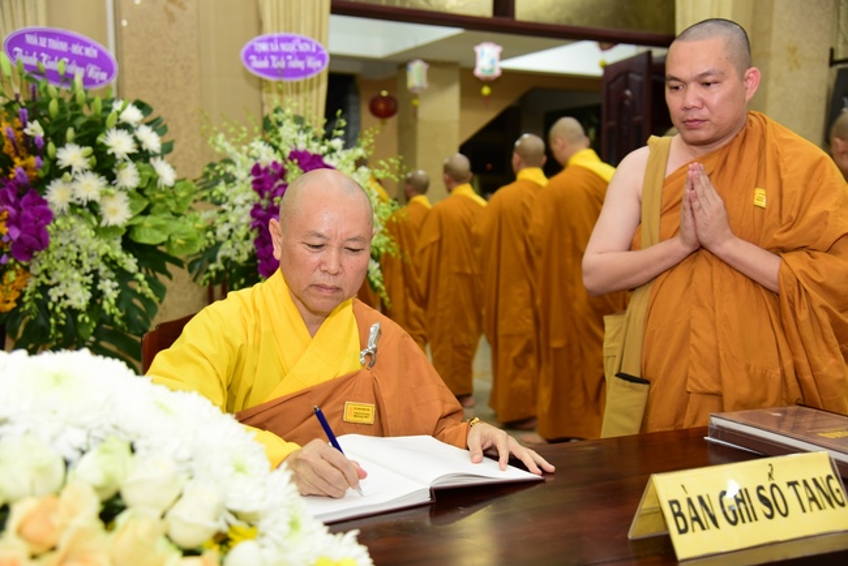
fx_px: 943
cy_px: 283
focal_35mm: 40
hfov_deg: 48.4
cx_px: 424
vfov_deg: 33.4
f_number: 4
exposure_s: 1/30
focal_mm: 40
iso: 1000
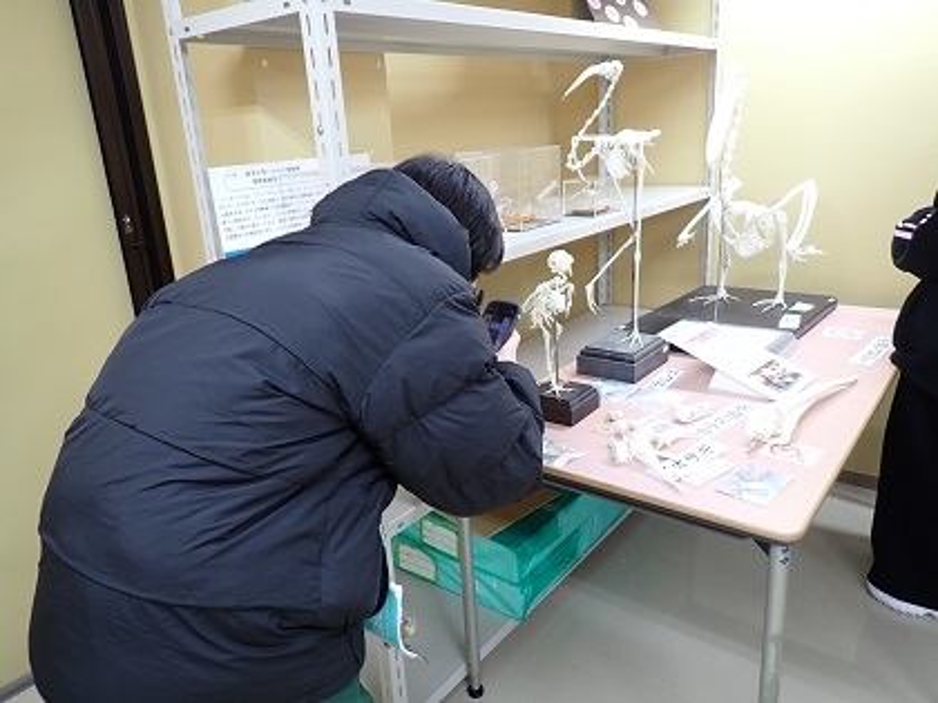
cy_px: 352
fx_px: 677
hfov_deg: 69.4
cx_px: 469
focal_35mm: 25
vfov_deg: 54.9
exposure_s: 1/60
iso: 200
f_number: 2
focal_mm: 4.5
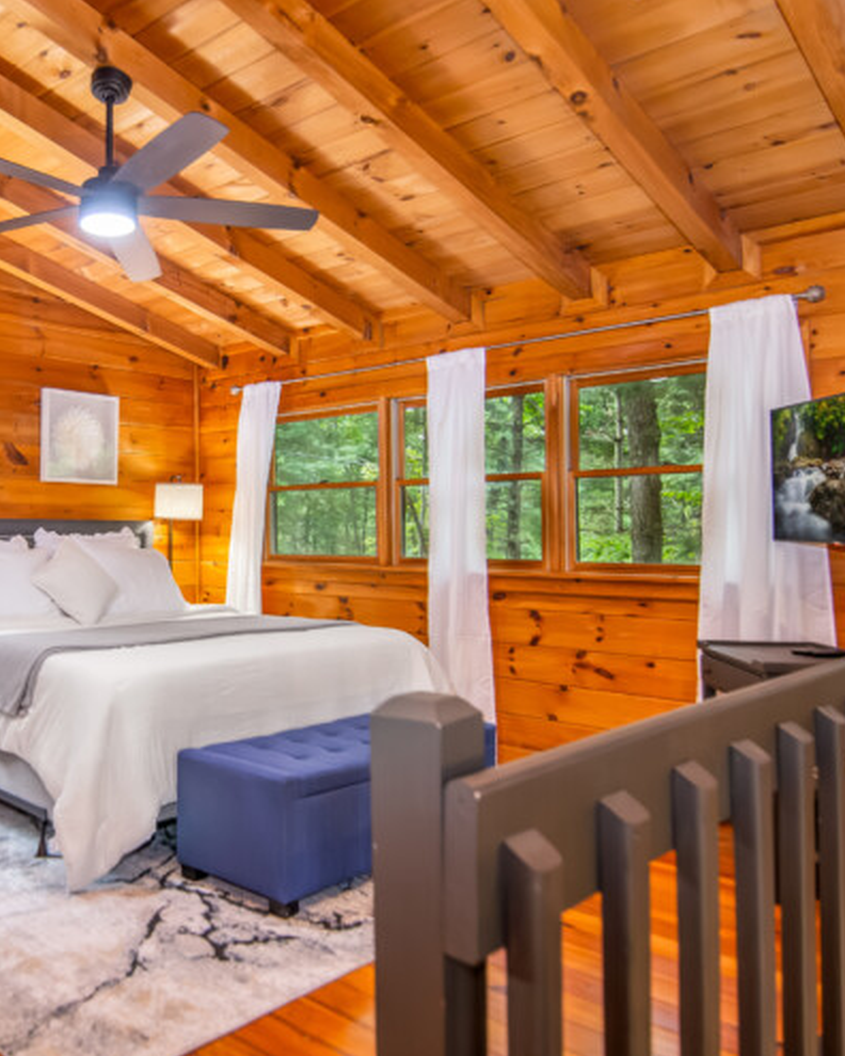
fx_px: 866
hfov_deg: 48.5
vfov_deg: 62.7
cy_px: 529
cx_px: 147
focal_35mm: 28
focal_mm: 13
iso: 1000
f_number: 2.8
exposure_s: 1/60
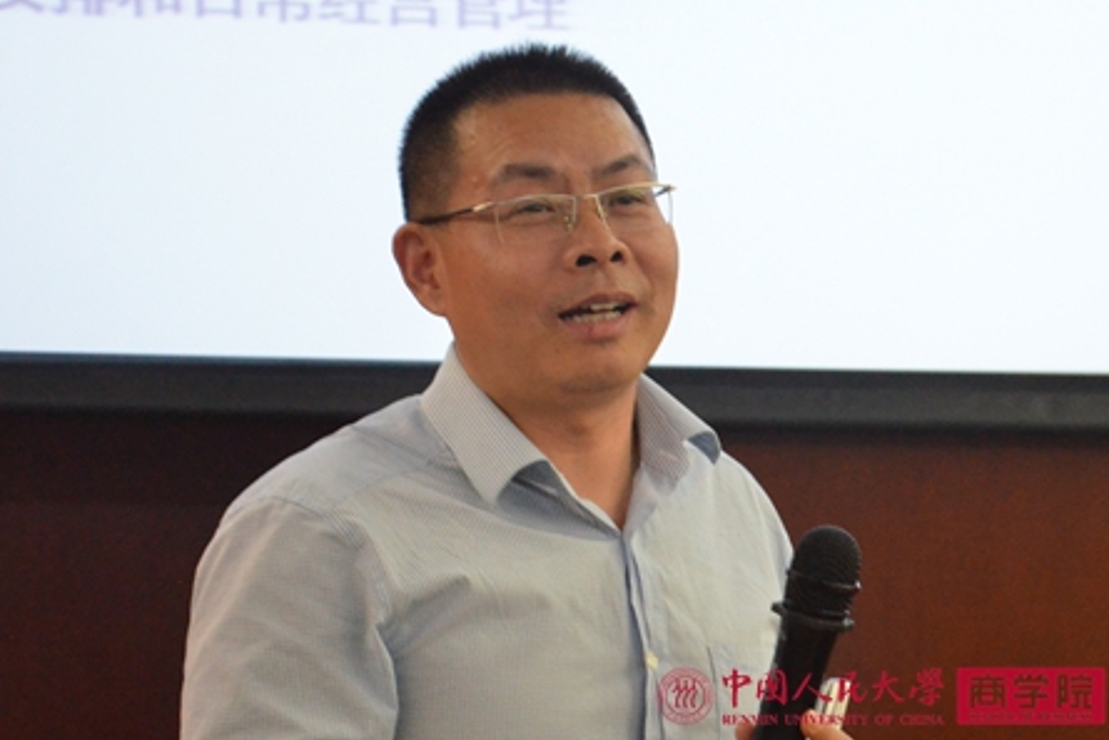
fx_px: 2896
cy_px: 369
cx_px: 556
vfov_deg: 14.6
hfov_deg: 21.7
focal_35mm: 94
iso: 4000
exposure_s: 1/50
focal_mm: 62
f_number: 5.3
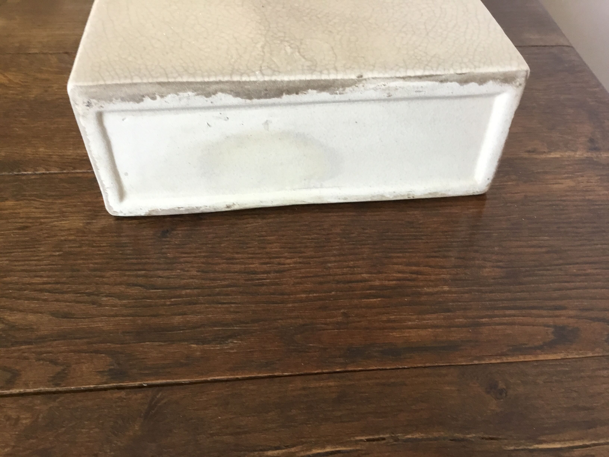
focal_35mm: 31
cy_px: 228
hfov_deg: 58.4
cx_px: 304
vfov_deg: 45.4
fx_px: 545
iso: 125
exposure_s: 1/33
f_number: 2.4
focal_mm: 3.3
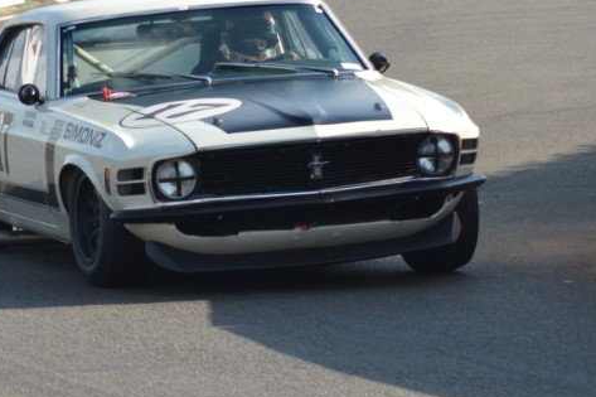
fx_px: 4596
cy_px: 133
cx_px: 222
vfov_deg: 4.9
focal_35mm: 278
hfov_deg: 7.4
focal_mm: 125
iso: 400
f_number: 10
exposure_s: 1/500
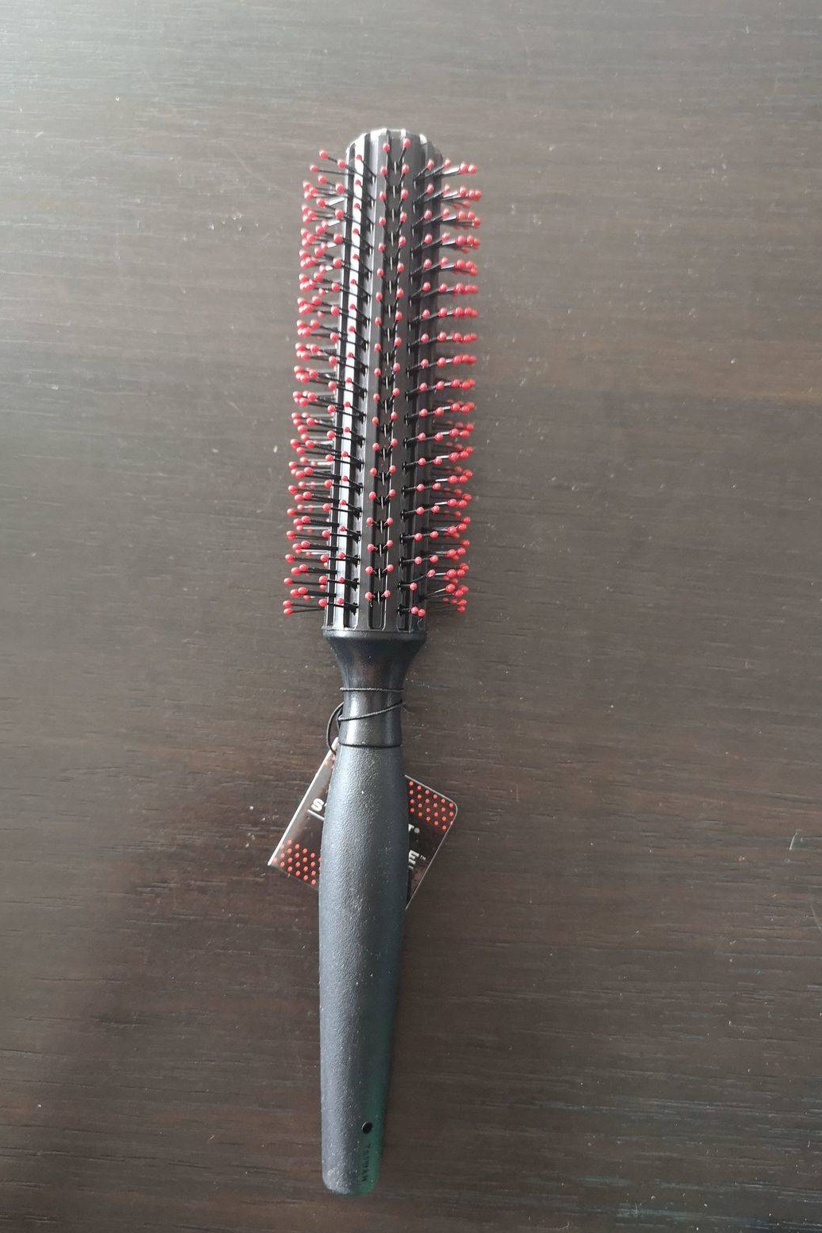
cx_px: 380
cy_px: 624
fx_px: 993
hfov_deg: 44.9
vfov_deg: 63.7
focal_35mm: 29
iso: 400
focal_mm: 3.95
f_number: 1.8
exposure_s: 1/25.7
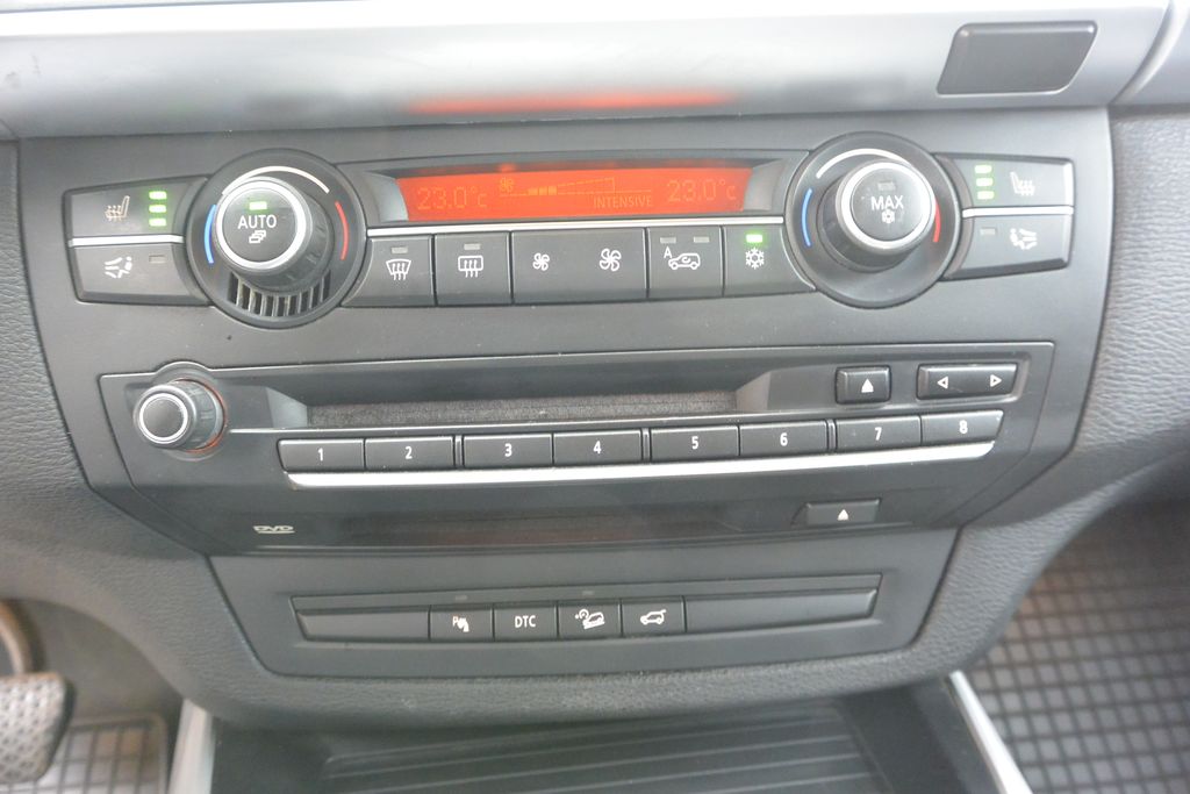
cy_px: 397
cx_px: 595
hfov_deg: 67.4
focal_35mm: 27
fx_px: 893
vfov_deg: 47.9
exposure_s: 1/30
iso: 1250
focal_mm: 10
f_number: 3.5
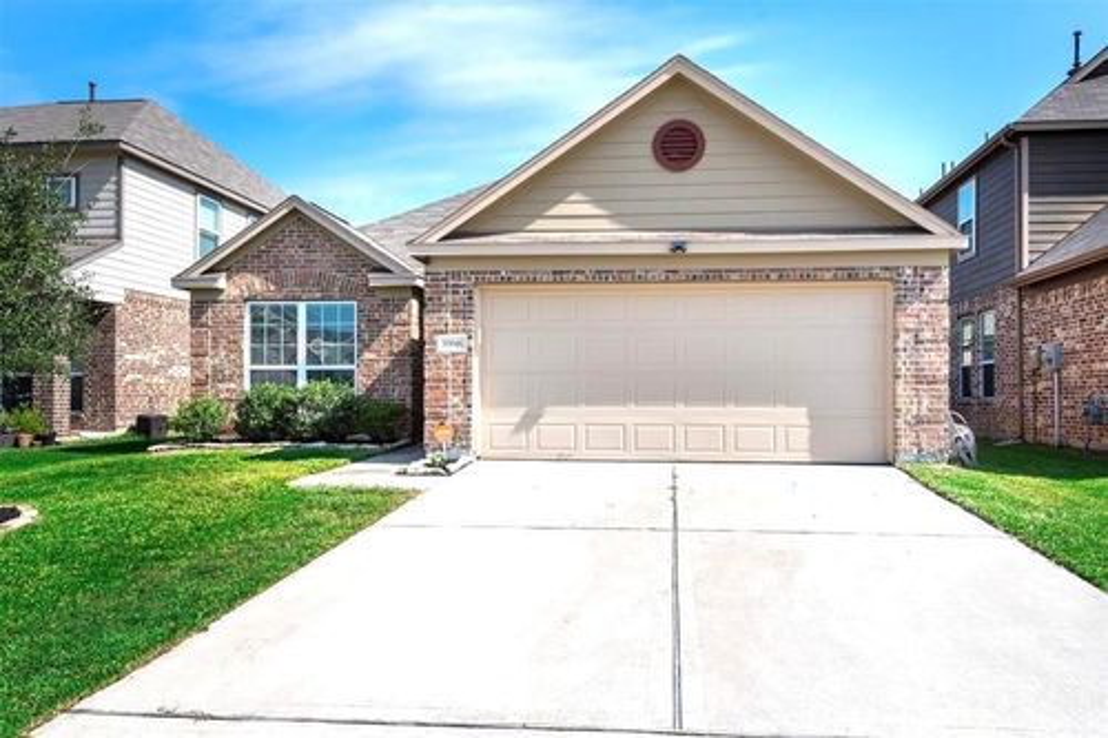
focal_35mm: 26
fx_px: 800
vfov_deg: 49.5
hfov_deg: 69.4
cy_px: 369
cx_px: 554
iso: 500
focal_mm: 26
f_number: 7.1
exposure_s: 1/3200
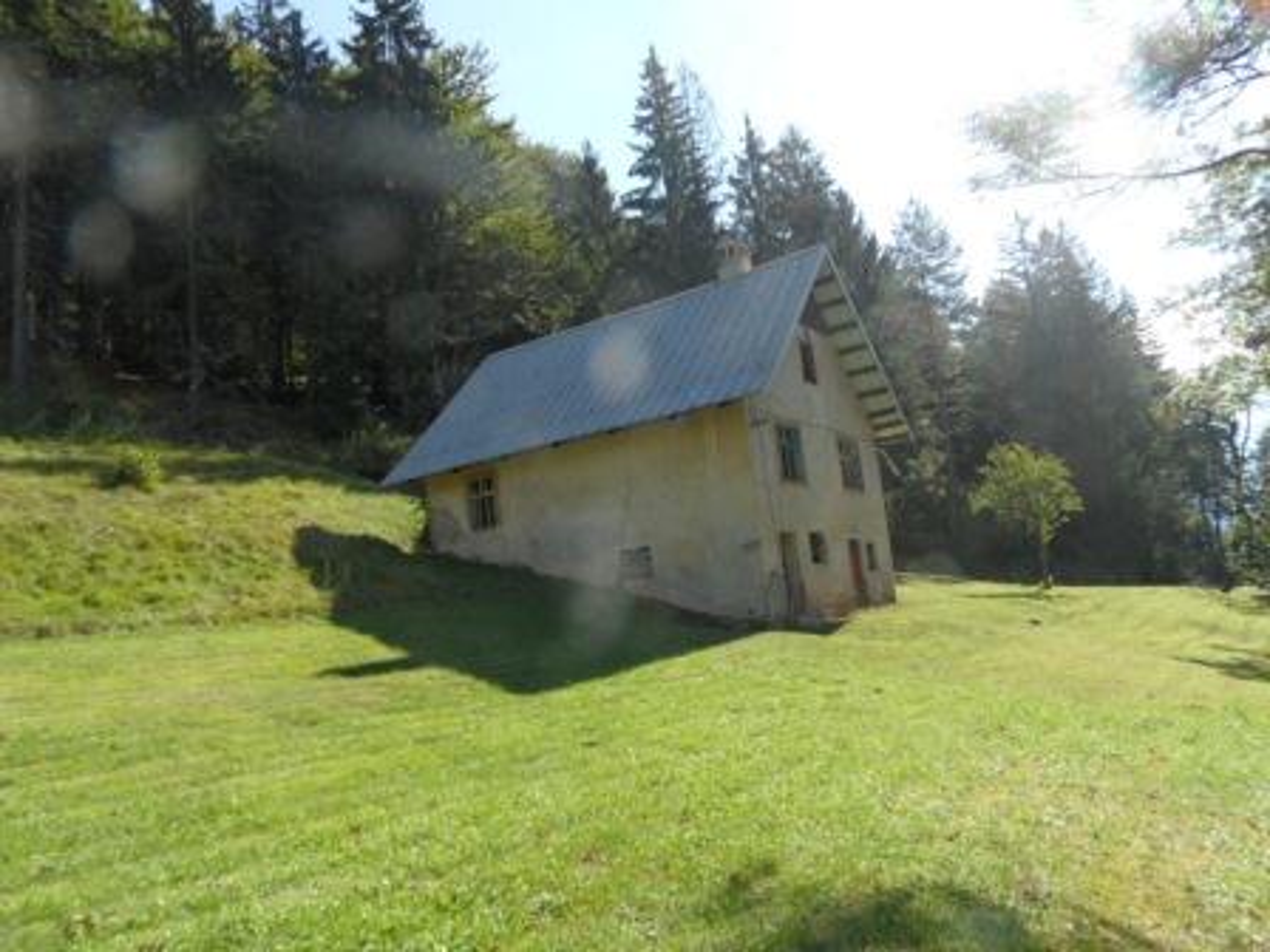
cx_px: 635
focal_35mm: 24
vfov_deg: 56.8
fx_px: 881
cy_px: 476
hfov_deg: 71.6
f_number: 4.6
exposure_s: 1/350
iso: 80
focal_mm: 3.9
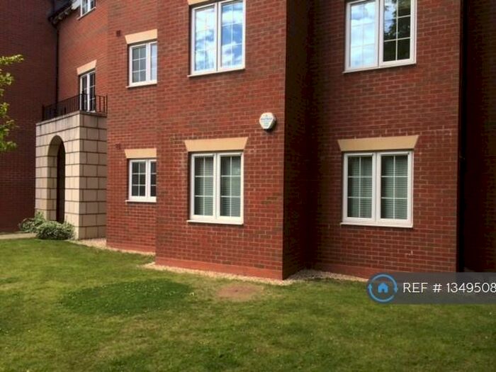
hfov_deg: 60.0
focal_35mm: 30
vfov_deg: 46.8
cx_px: 248
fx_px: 430
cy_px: 186
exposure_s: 1/380
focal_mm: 4.12
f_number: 2.2
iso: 32
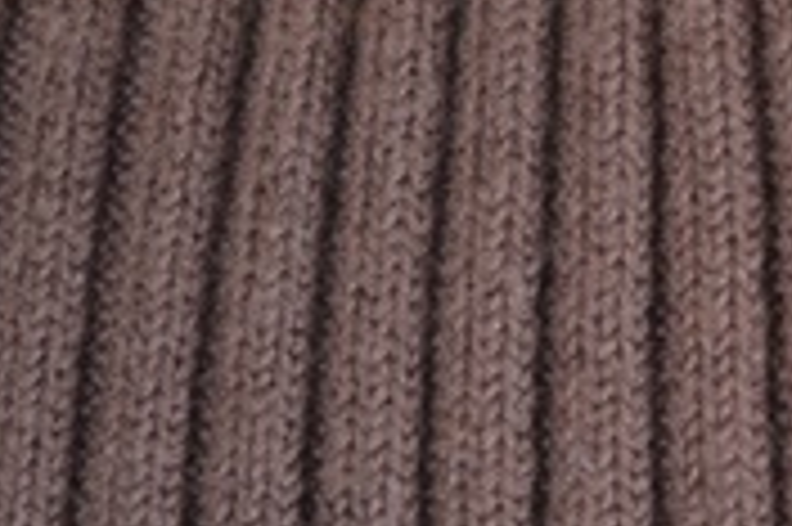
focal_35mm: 266
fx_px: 5846
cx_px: 1004
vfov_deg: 5.1
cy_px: -67
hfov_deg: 7.7
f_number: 5.6
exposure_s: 1/30
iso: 1250
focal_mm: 52
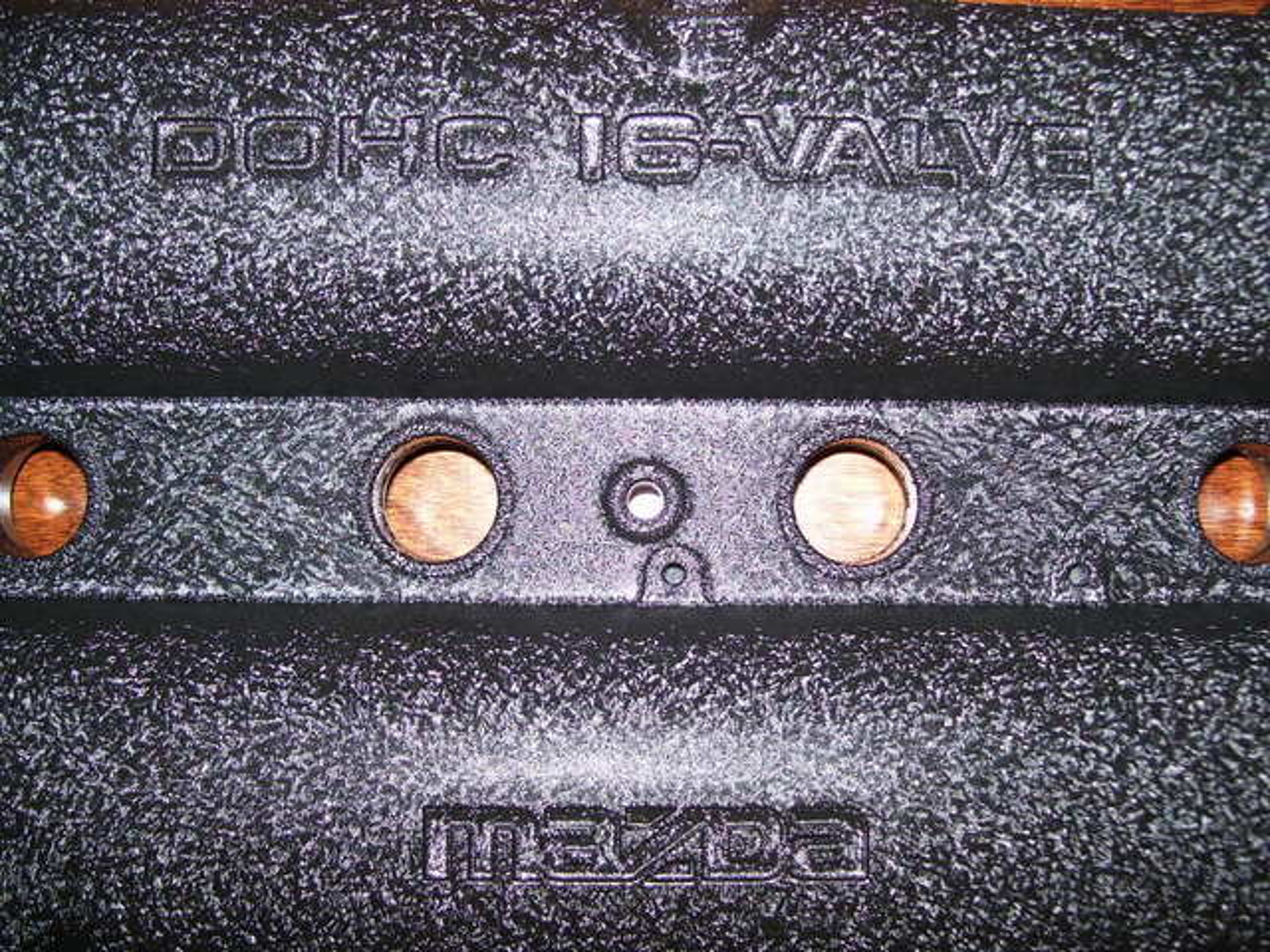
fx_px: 1321
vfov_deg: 39.7
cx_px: 635
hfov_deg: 51.4
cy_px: 476
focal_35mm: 36
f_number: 2.7
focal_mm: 6
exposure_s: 1/60
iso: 80
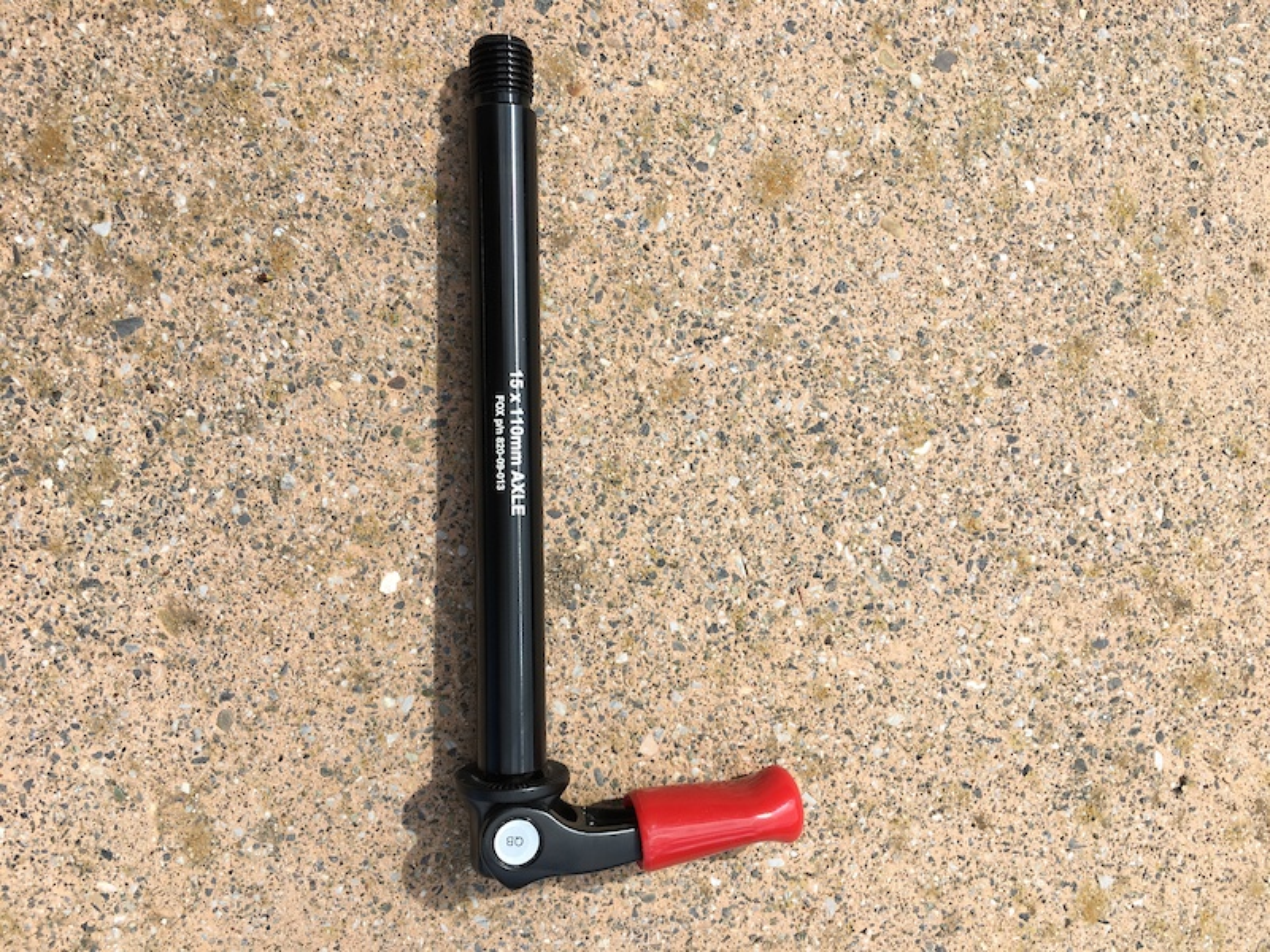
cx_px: 635
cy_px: 476
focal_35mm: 29
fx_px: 1064
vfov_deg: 48.2
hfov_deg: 61.7
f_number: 2.2
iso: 25
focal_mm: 4.15
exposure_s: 1/620
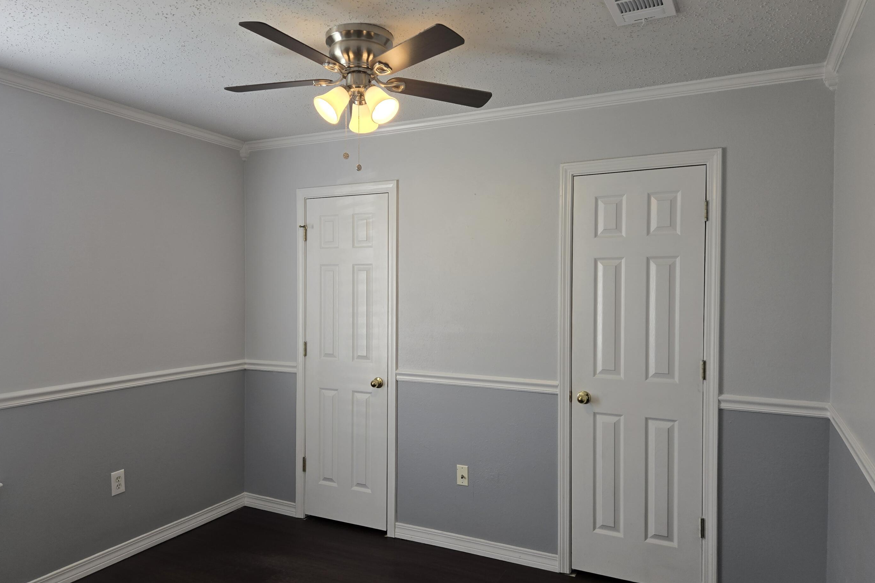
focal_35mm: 26
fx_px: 632
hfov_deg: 69.3
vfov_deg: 49.6
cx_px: 408
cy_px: 293
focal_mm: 5.4
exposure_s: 1/180
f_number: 1.8
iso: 50
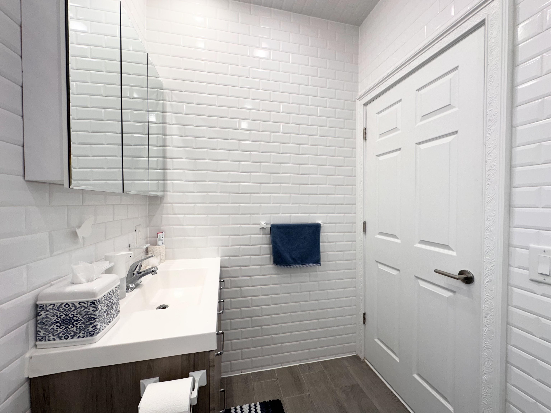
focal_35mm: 14
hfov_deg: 102.1
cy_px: 206
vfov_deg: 85.7
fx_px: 223
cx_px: 276
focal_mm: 2.22
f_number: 2.2
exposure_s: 1/120
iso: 64
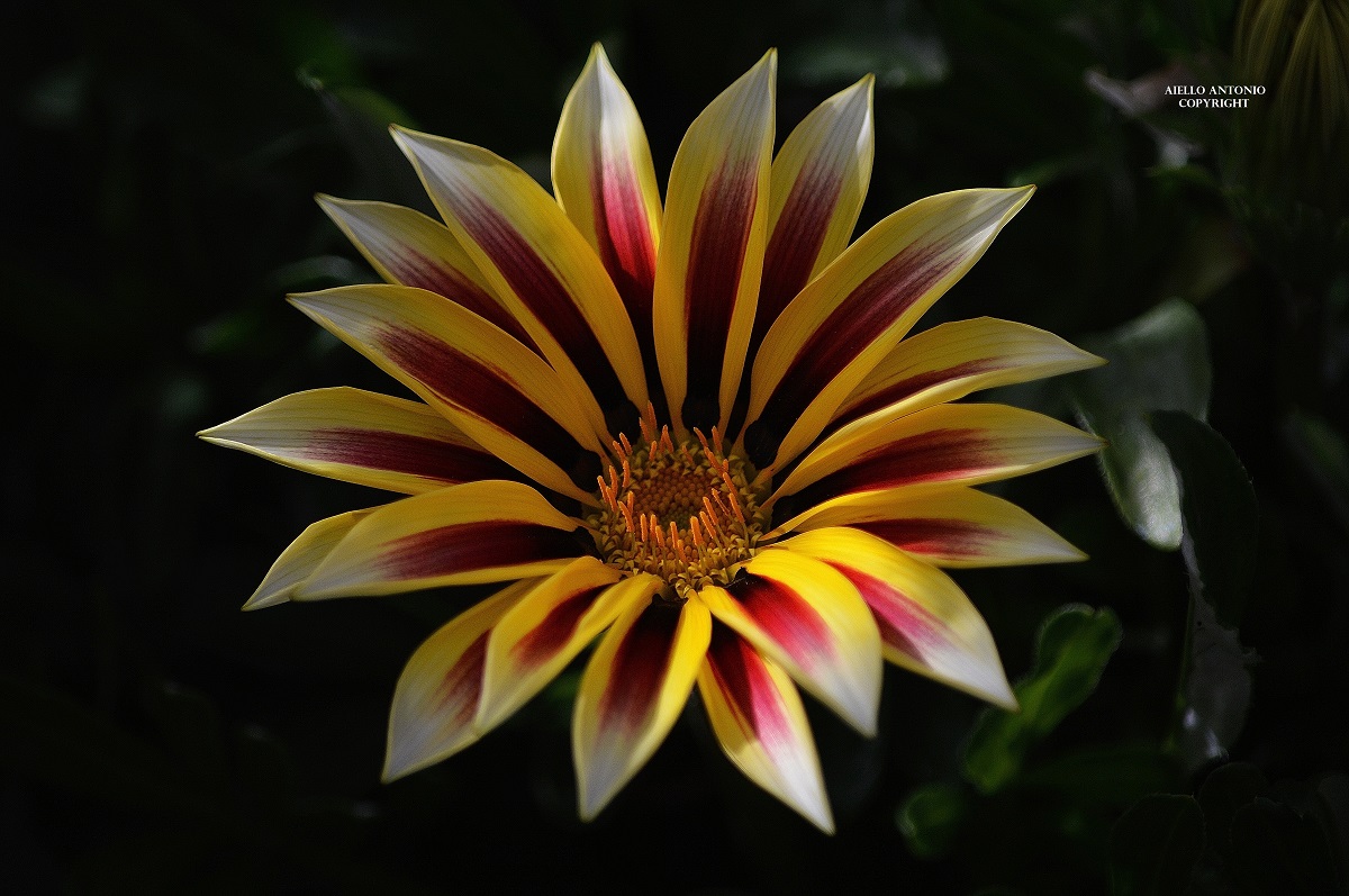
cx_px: 674
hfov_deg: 5.7
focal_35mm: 360
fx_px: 13473
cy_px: 448
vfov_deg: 3.8
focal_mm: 240
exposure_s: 1/500
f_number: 5.6
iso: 125
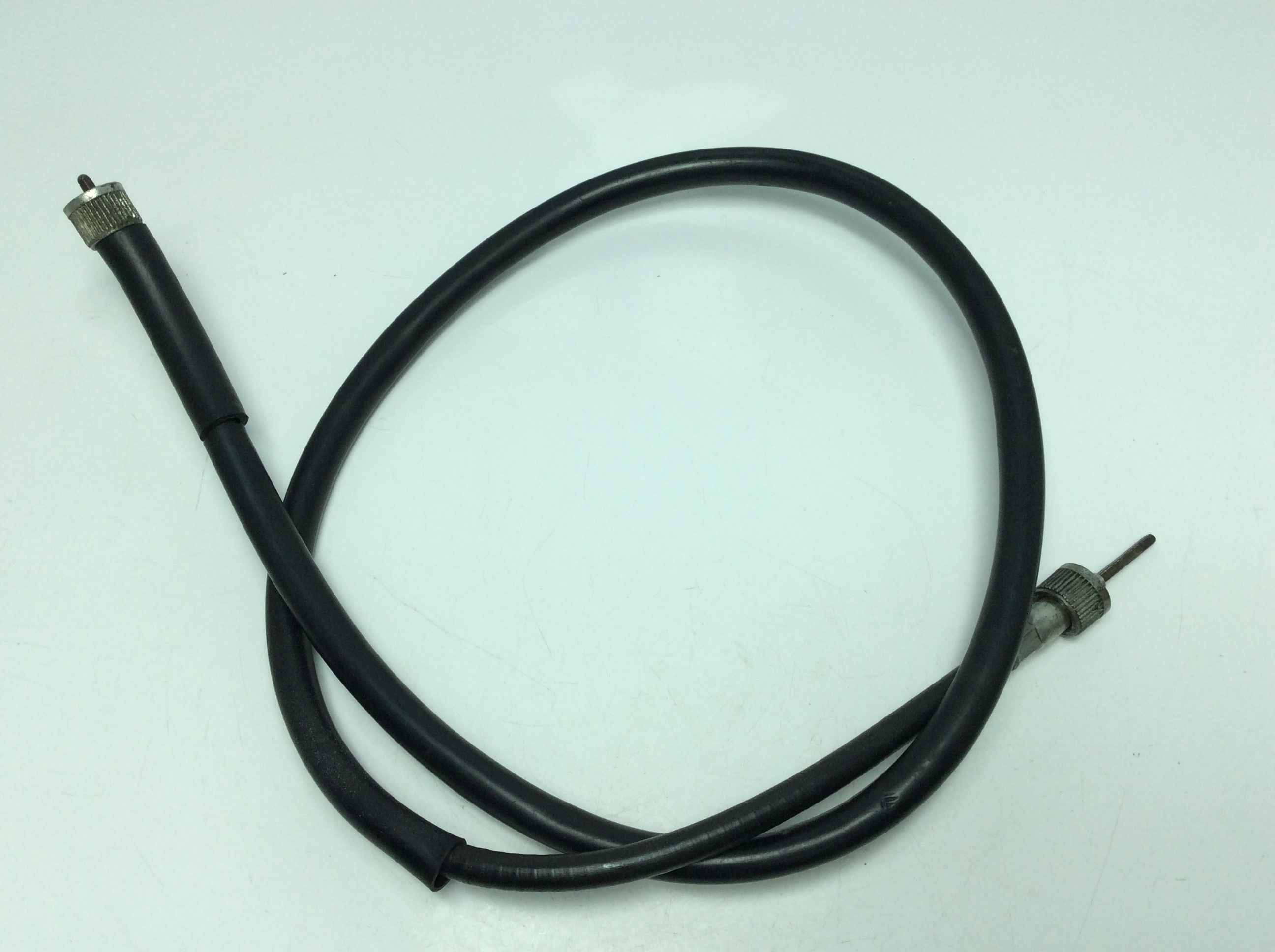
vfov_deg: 44.1
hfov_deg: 56.9
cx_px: 638
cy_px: 476
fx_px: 1177
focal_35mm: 32
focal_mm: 3.3
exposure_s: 1/561
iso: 32
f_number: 2.4
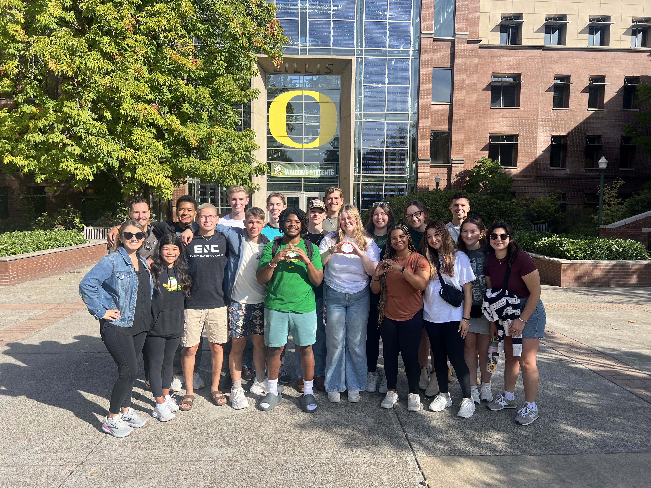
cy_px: 244
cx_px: 326
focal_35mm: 26
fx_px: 489
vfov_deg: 53.1
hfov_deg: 67.3
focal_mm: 5.7
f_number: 1.5
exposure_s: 1/1669
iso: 50
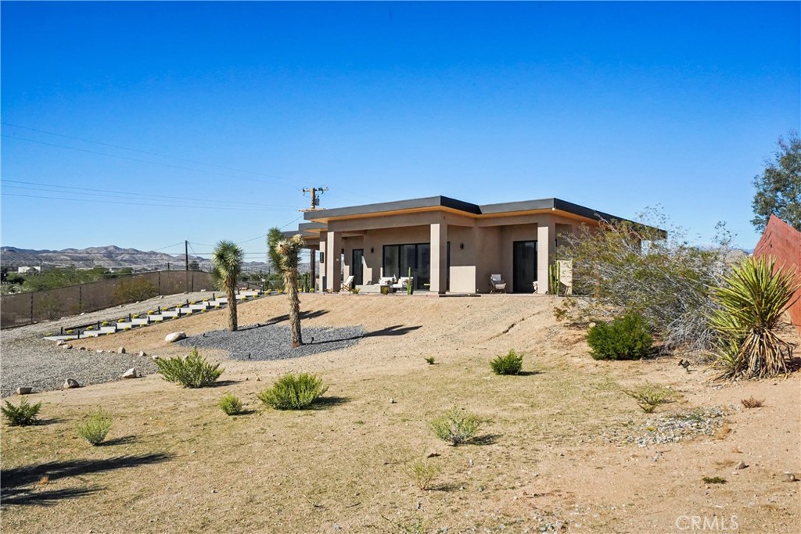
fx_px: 712
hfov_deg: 58.7
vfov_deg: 41.1
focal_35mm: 32
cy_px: 267
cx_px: 400
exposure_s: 1/4000
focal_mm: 32
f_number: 16
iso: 3200
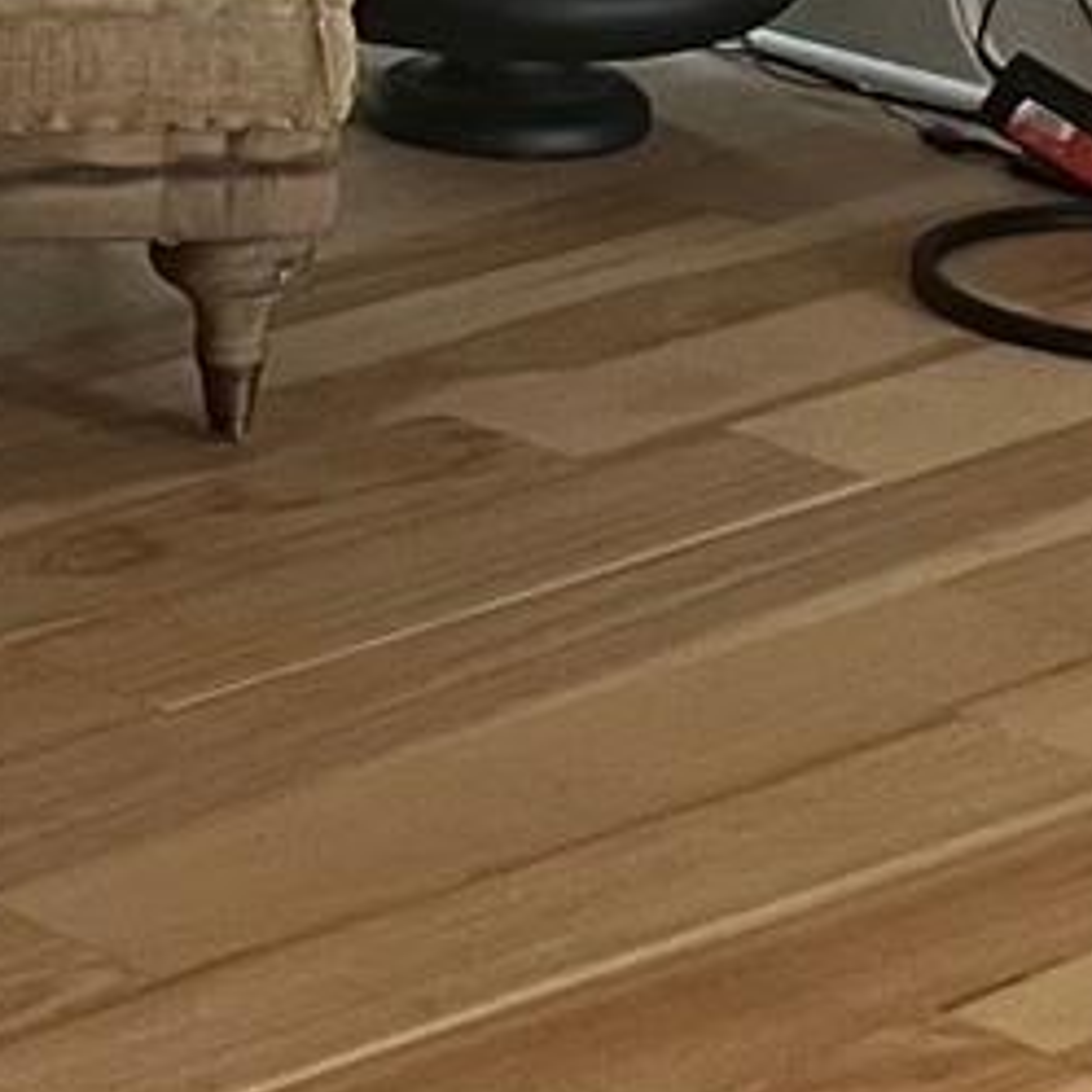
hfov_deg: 8.7
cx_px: -1153
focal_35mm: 189
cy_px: -465
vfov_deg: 9.1
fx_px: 6745
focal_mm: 5.7
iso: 200
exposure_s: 1/60
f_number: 1.5
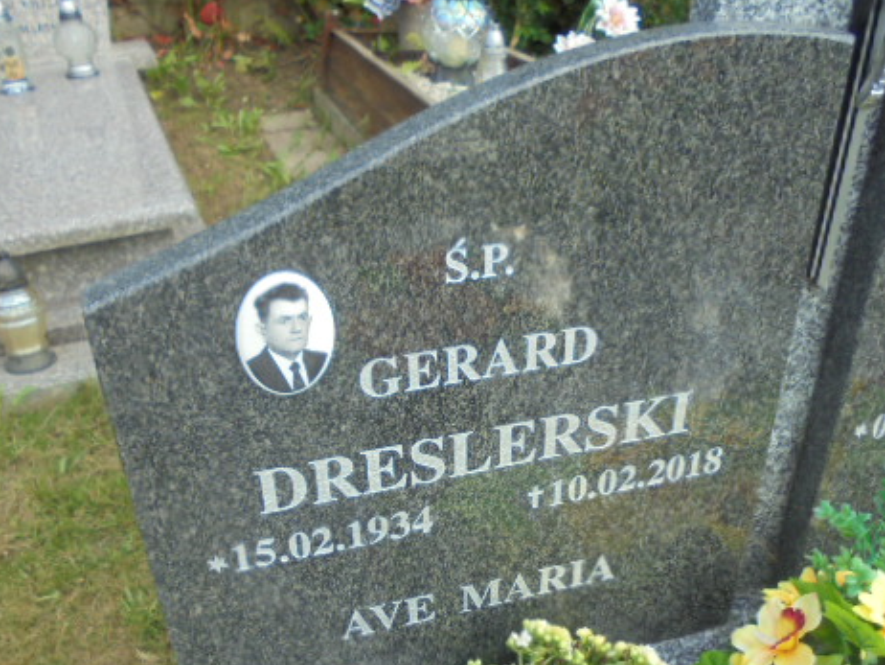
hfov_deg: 51.3
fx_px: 921
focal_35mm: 36
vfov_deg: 39.2
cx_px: 423
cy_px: 445
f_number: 3.5
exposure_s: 1/125
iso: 100
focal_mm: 4.6
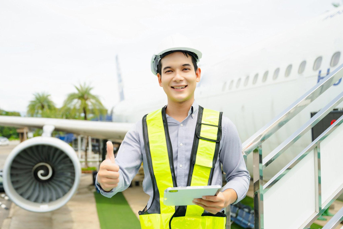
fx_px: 352
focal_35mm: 37
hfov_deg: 51.8
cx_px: 155
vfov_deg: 35.9
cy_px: 127
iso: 64
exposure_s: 1/640
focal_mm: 33
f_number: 2.8
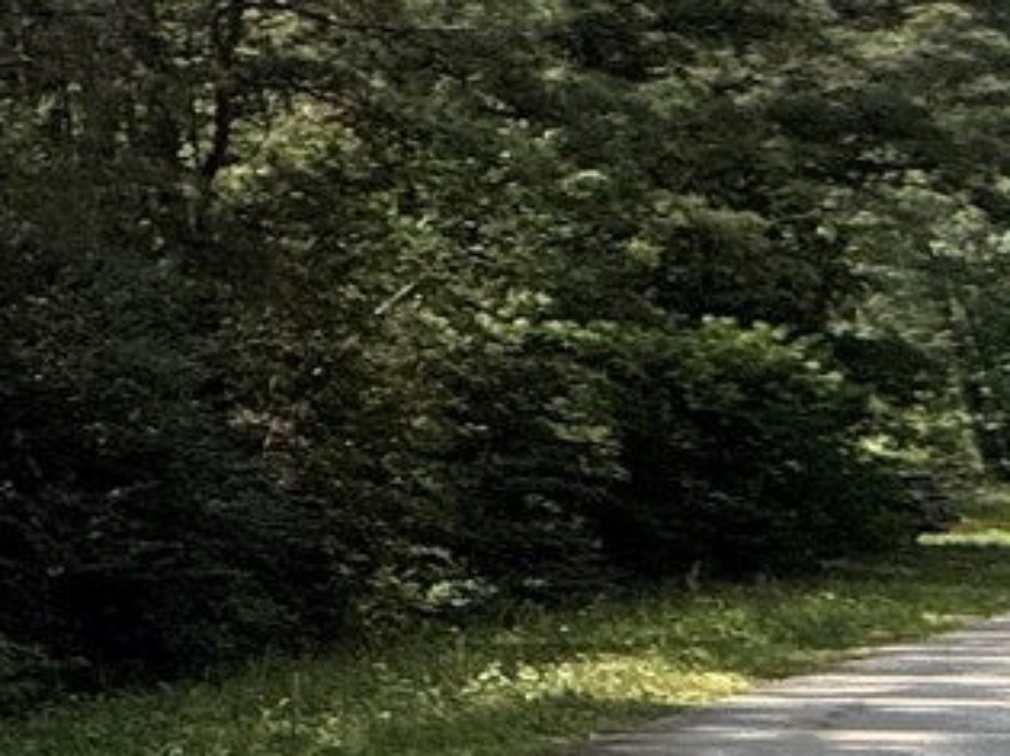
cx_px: -2161
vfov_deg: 16.0
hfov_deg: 10.9
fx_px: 2654
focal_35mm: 91
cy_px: 48
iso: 64
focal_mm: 2.22
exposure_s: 1/694
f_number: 2.2
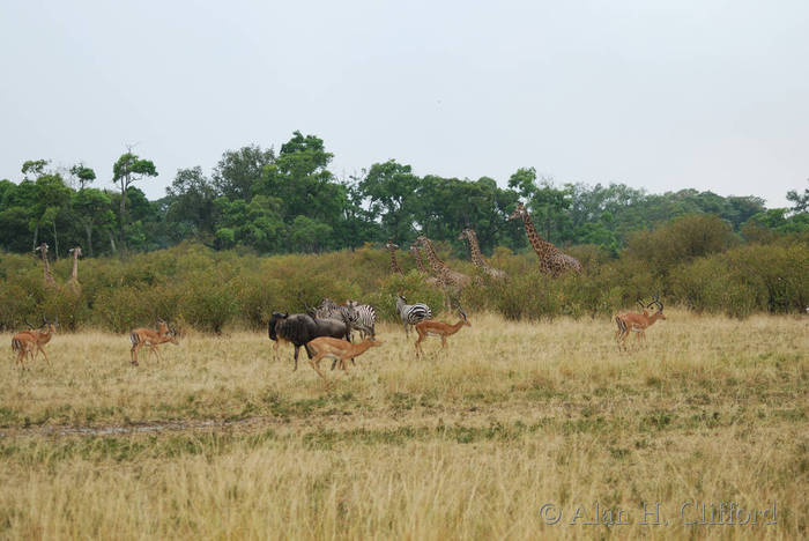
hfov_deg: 17.0
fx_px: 2699
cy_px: 270
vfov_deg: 11.4
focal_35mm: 120
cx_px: 404
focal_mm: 80
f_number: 4.5
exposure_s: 1/160
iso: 220
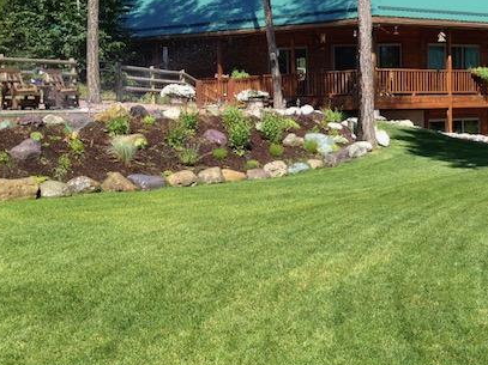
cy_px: 168
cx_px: 333
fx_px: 775
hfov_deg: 34.6
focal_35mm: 55
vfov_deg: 26.5
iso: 64
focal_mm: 4.28
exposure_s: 1/935
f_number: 2.4
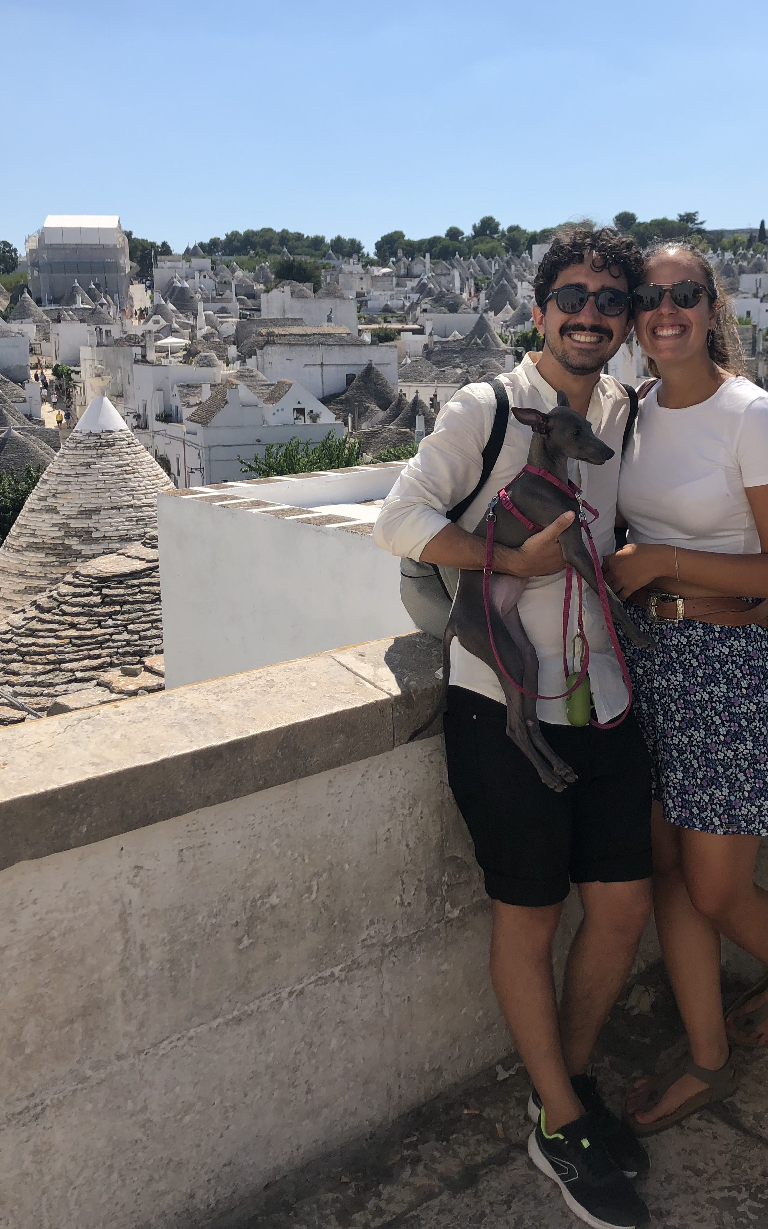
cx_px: 466
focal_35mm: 35
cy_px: 506
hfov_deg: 36.1
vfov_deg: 55.0
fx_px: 1172
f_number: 1.8
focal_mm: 4
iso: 20
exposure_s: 1/2525
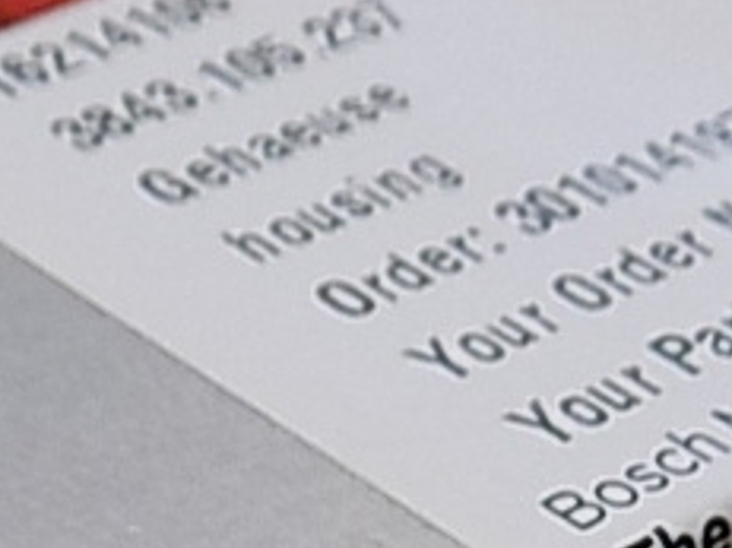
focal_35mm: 166
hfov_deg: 11.9
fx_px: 3508
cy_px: 1004
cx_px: 390
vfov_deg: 8.6
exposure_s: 1/30
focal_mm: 4.3
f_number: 3.1
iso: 125
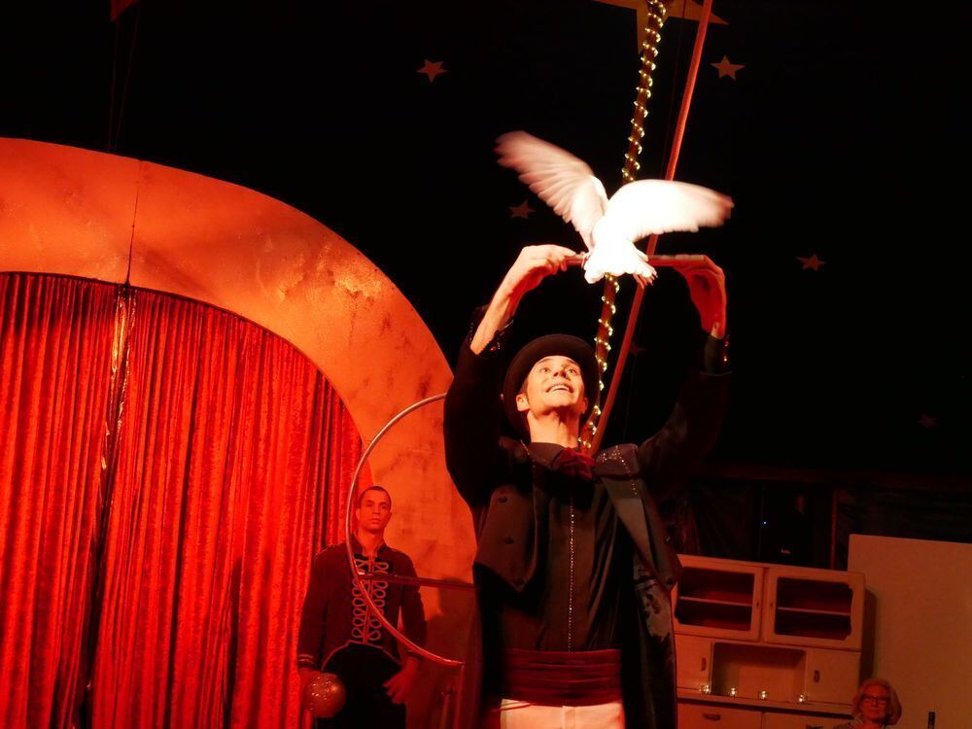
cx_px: 486
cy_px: 364
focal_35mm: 64
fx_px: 1797
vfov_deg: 22.9
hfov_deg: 30.3
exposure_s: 1/60
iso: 3200
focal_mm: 32
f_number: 5.6
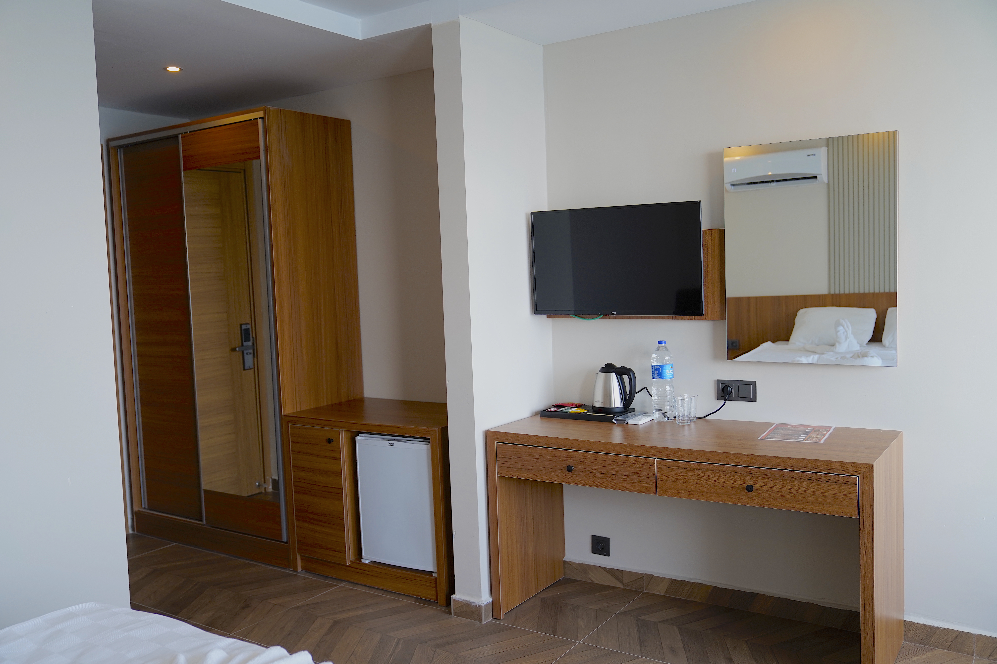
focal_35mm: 30
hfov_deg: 61.9
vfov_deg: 43.6
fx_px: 831
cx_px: 498
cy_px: 332
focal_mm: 30
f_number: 2.8
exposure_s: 1/100
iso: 320
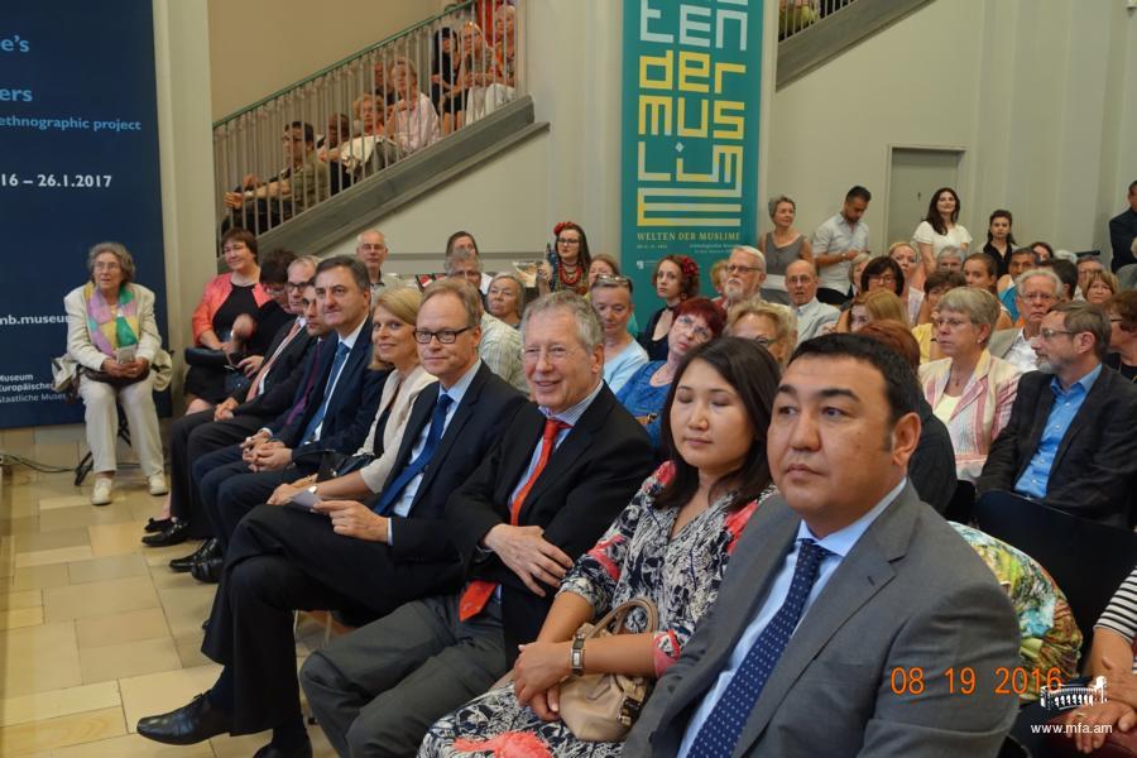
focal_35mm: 35
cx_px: 568
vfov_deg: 37.9
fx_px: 1105
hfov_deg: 54.4
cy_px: 379
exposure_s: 1/40
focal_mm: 12.81
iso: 640
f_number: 2.8
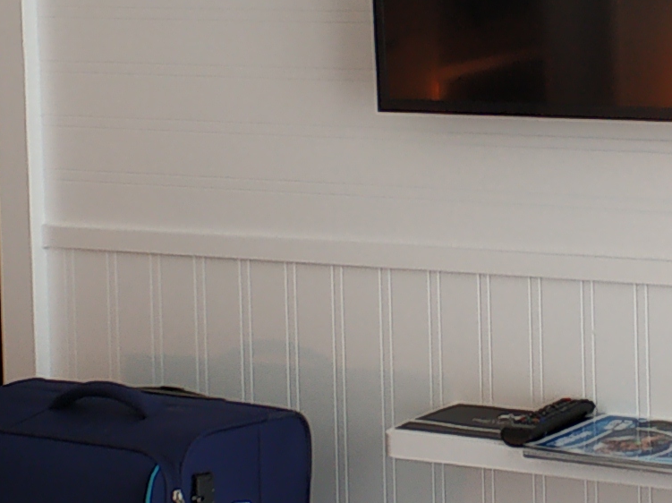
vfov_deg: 10.2
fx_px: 2813
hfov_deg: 13.6
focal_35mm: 145
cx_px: 486
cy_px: 139
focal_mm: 3.82
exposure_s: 1/25
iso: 188
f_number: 1.8
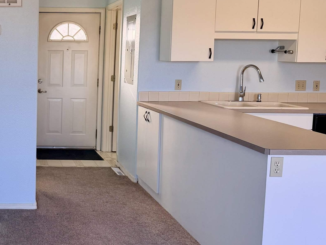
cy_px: 95
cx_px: 9
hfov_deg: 36.8
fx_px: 443
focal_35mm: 47
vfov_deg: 30.8
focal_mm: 6.76
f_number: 1.78
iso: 80
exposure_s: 1/297
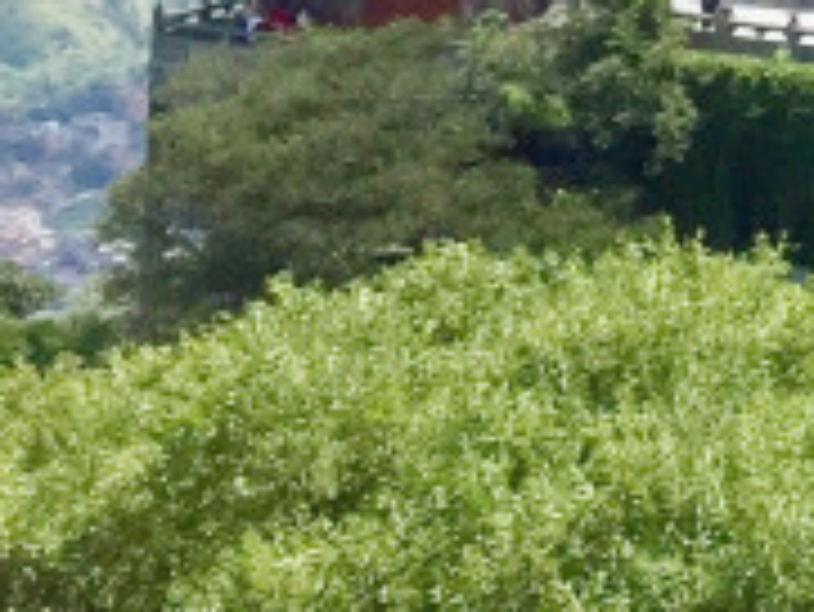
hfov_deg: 9.7
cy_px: -770
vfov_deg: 8.4
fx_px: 3859
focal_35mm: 164
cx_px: 2298
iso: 32
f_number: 2.2
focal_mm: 4.15
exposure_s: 1/2639
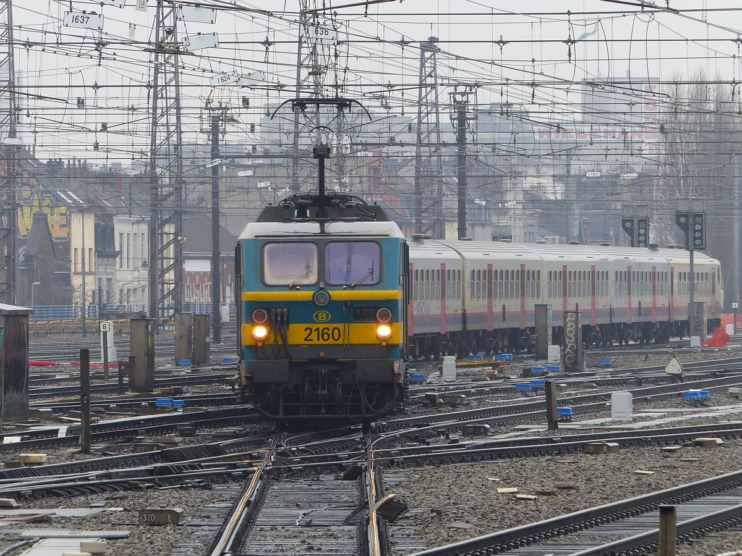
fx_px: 9346
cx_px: 371
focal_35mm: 436
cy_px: 278
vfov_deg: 3.4
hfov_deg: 4.5
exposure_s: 1/40
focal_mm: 78.4
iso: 100
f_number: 7.1
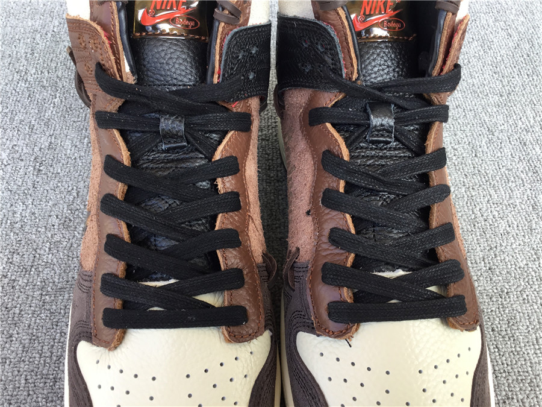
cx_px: 271
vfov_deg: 45.4
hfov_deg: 58.4
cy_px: 204
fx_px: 485
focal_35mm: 31
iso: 25
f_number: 2.4
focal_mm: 3.3
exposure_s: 1/100
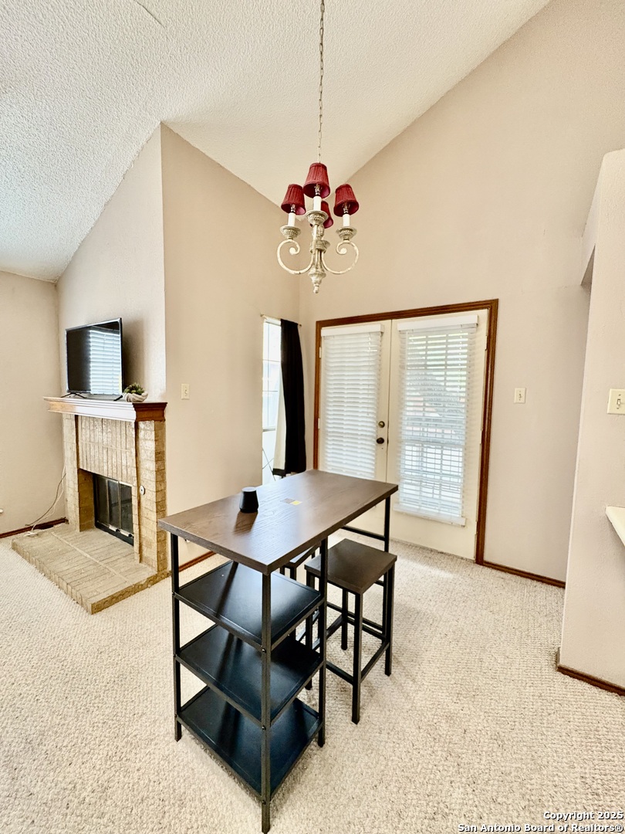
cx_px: 312
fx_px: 337
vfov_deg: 102.1
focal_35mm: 14
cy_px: 417
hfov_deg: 85.7
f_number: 2.2
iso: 1000
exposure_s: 1/54
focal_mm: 2.22
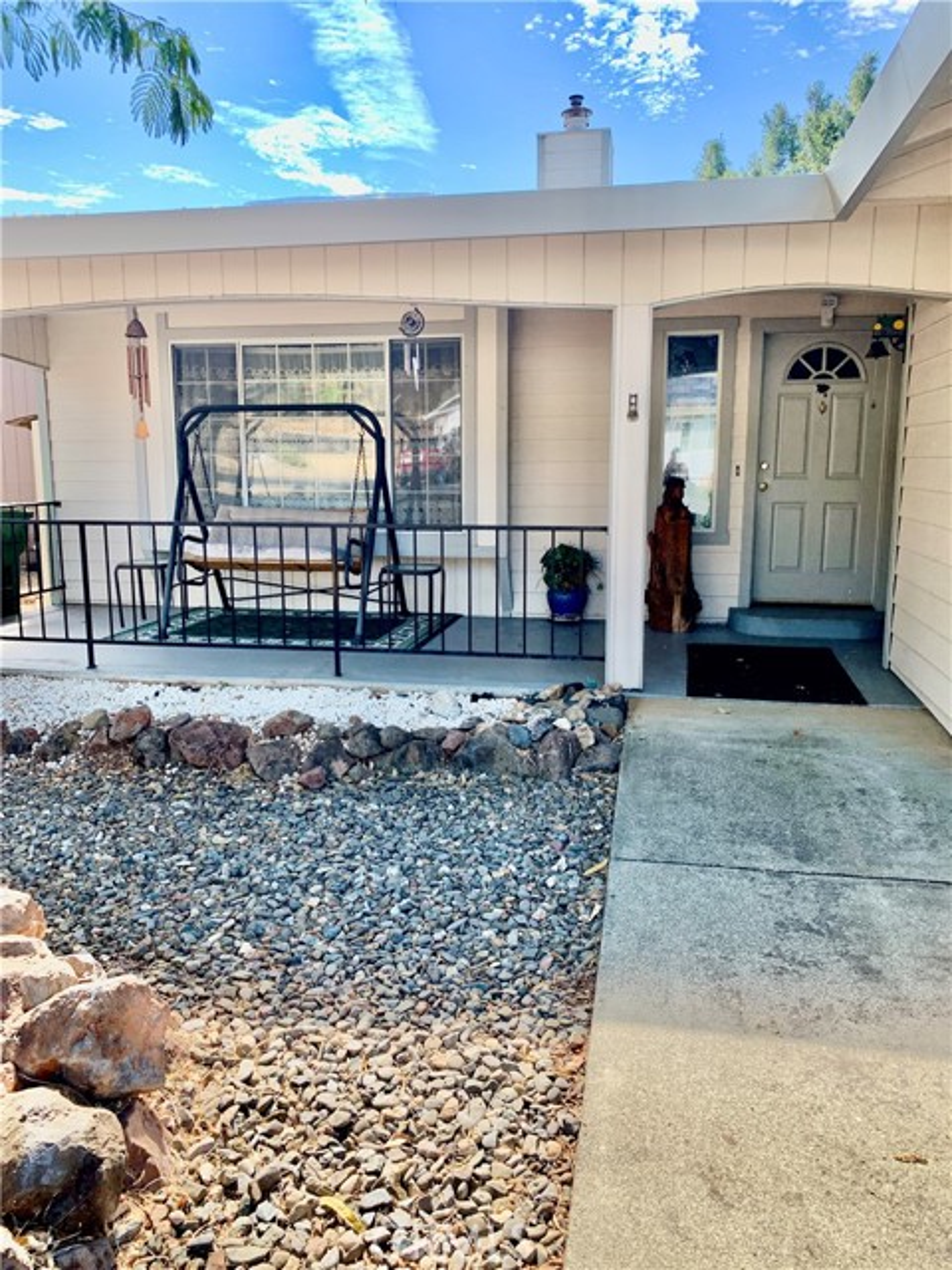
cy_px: 635
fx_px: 953
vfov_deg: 67.3
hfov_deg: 53.1
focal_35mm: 26
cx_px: 476
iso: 25
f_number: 1.8
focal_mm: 4.25
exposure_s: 1/368
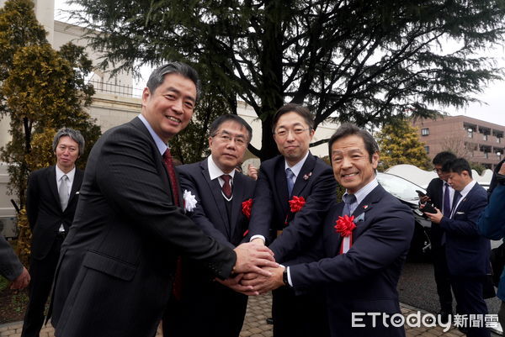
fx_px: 337
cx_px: 252
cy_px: 168
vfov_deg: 53.2
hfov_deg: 73.7
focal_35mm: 24
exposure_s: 1/200
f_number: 8
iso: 800
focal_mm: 24
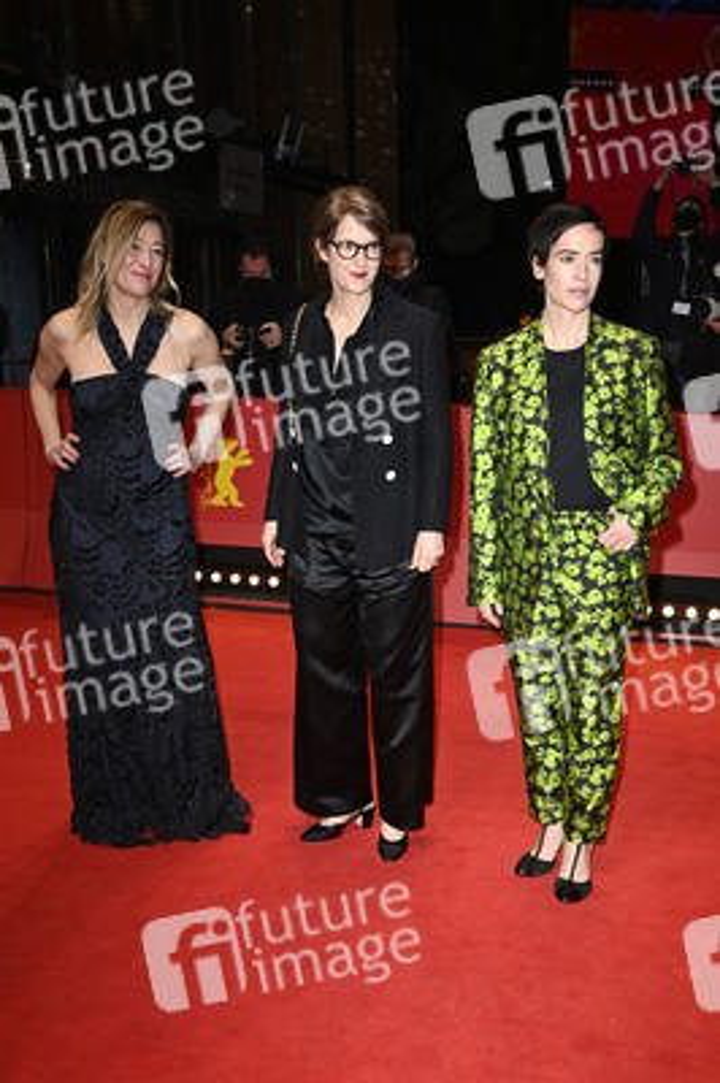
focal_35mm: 40
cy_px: 542
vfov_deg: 48.5
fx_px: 1202
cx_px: 360
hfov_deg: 33.3
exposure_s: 1/160
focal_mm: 40
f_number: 5.6
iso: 500
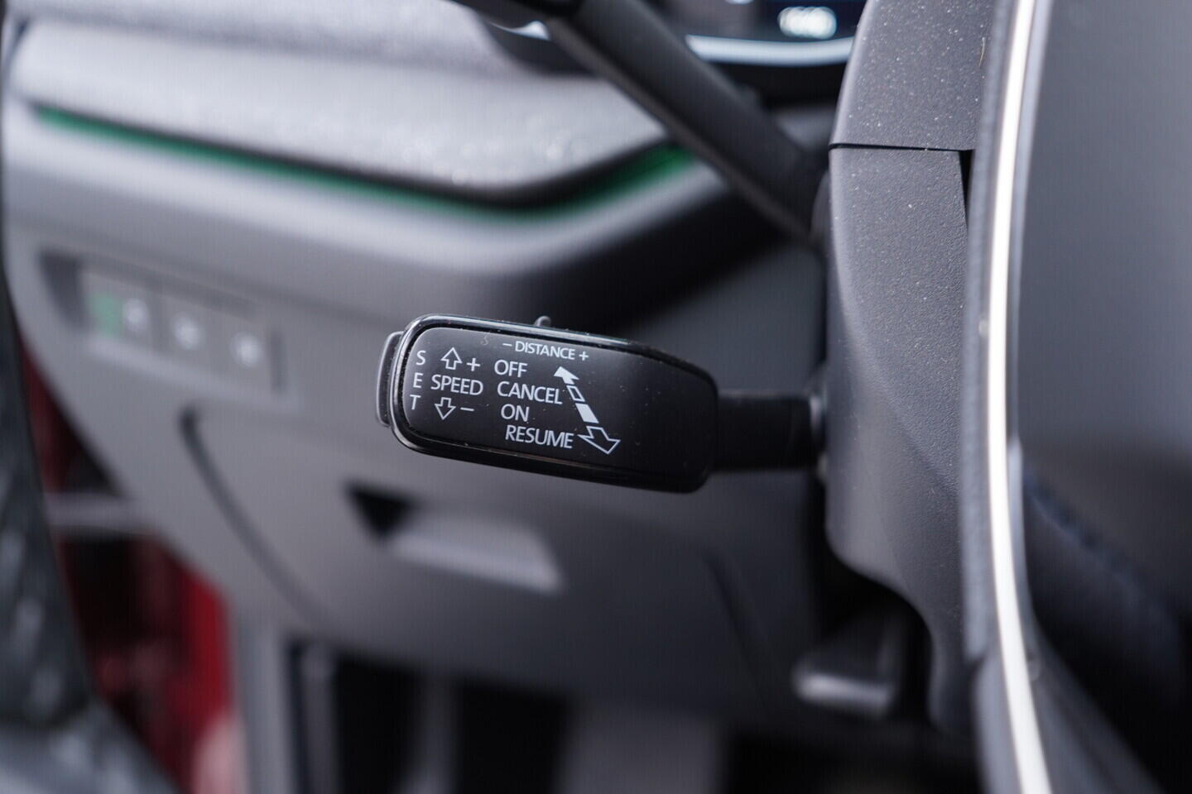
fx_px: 1192
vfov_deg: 36.9
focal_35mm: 36
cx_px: 596
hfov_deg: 53.1
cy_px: 397
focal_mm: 24
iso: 400
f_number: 2.8
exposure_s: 1/40
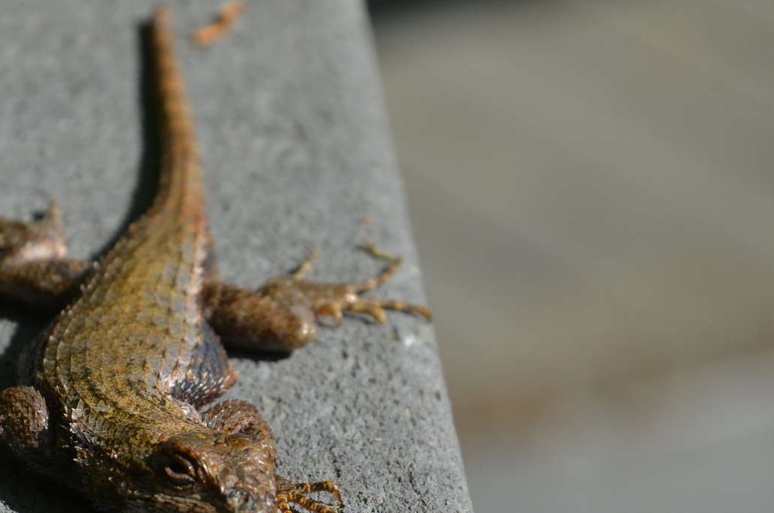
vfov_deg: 4.5
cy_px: 402
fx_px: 6521
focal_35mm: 304
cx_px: 246
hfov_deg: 6.8
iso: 100
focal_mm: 105
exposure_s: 1/250
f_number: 8
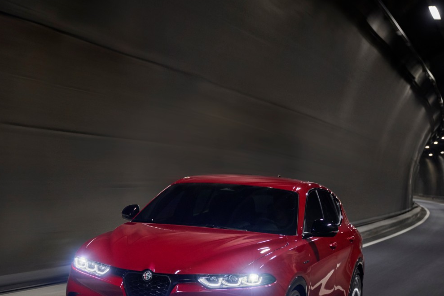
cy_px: 214
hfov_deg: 26.3
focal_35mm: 77
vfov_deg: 17.6
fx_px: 949
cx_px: 174
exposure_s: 1/25
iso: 1000
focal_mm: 47
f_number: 2.8
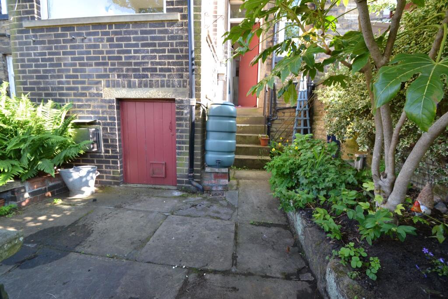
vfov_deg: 77.3
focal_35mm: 15
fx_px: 187
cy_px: 150
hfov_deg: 100.4
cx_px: 224
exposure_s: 1/100
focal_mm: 10
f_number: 5
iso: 400
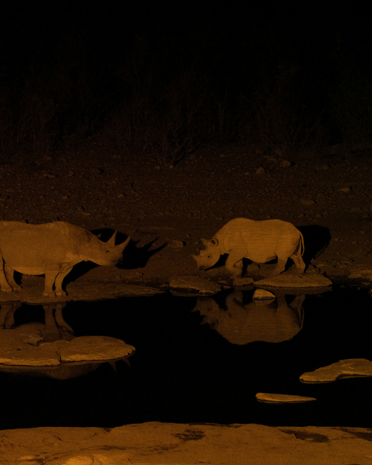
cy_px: 232
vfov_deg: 9.1
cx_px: 180
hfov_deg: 7.3
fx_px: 2916
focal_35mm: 212
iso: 16000
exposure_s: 1/25
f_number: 6.3
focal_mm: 150
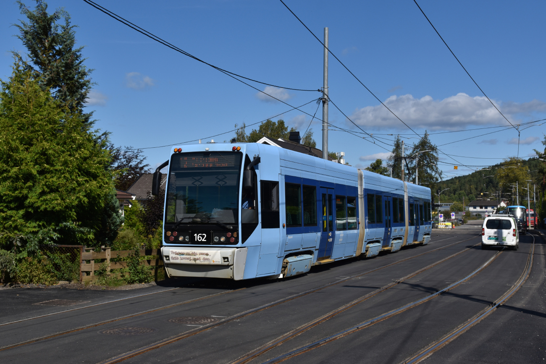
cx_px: 273
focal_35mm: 45
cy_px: 182
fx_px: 683
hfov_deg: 43.6
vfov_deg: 29.9
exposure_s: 1/640
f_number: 8
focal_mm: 30
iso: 100
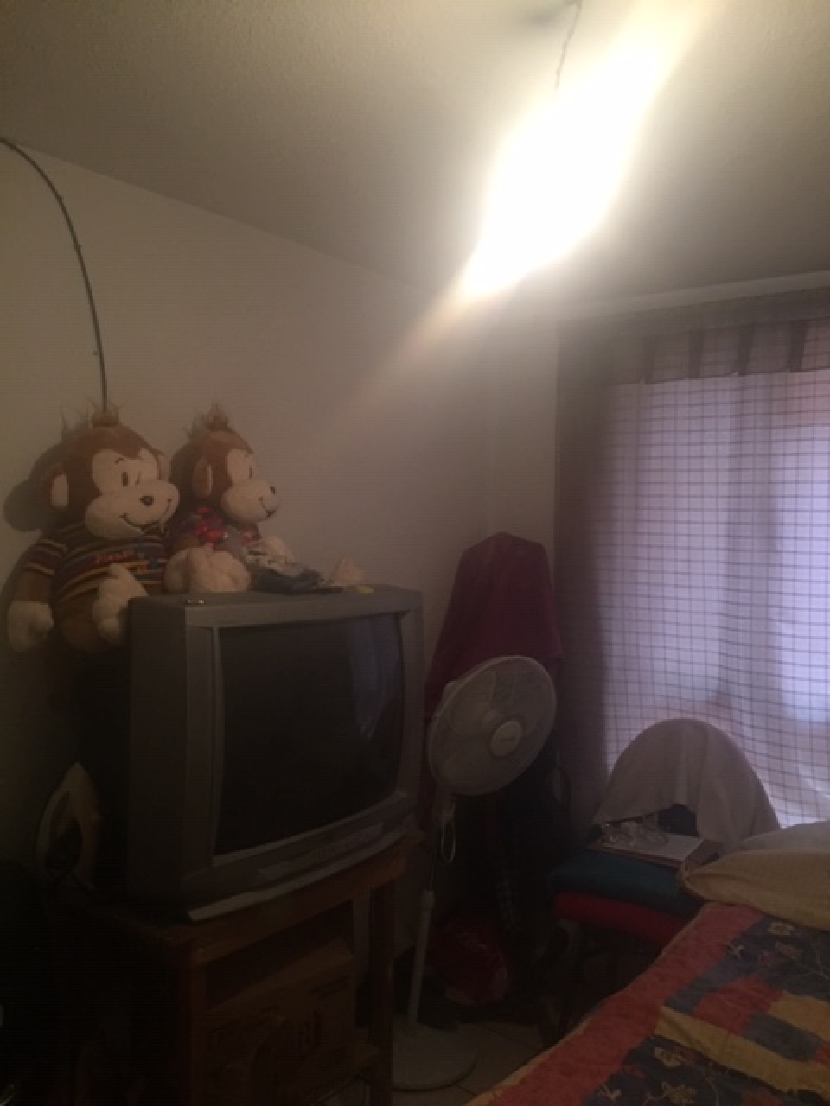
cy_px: 553
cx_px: 415
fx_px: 927
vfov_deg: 61.7
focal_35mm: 29
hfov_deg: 48.2
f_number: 2.2
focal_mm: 4.15
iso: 160
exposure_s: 1/30
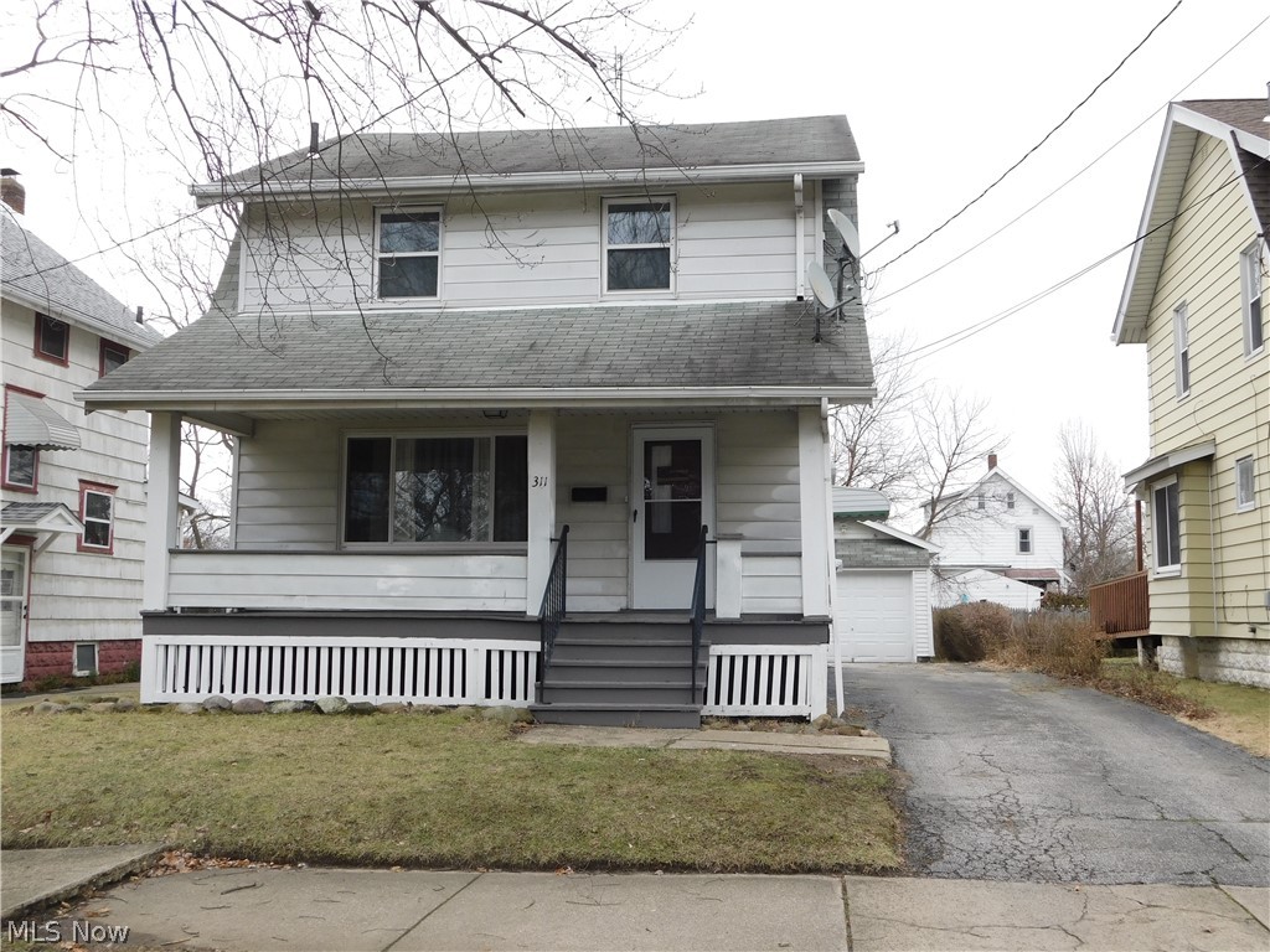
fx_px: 1321
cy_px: 476
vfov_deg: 39.7
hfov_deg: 51.4
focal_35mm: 36
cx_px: 635
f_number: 3.5
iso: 125
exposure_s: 1/160
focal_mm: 6.3
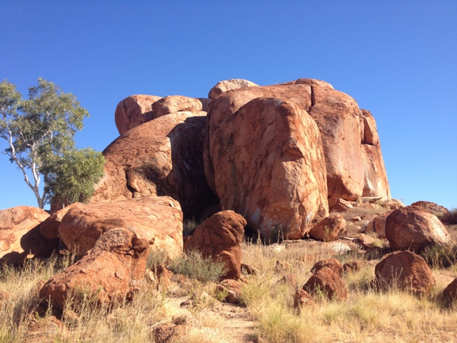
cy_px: 172
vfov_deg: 40.7
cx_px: 228
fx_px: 462
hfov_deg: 52.6
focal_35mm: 35
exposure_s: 1/968
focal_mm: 4.28
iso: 50
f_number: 2.4
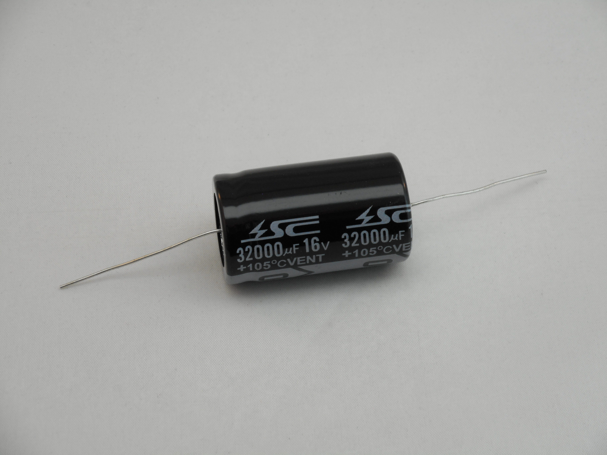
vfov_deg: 16.6
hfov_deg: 22.0
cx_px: 304
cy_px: 228
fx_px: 1561
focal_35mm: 89
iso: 180
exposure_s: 1/60
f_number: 5.6
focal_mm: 15.9
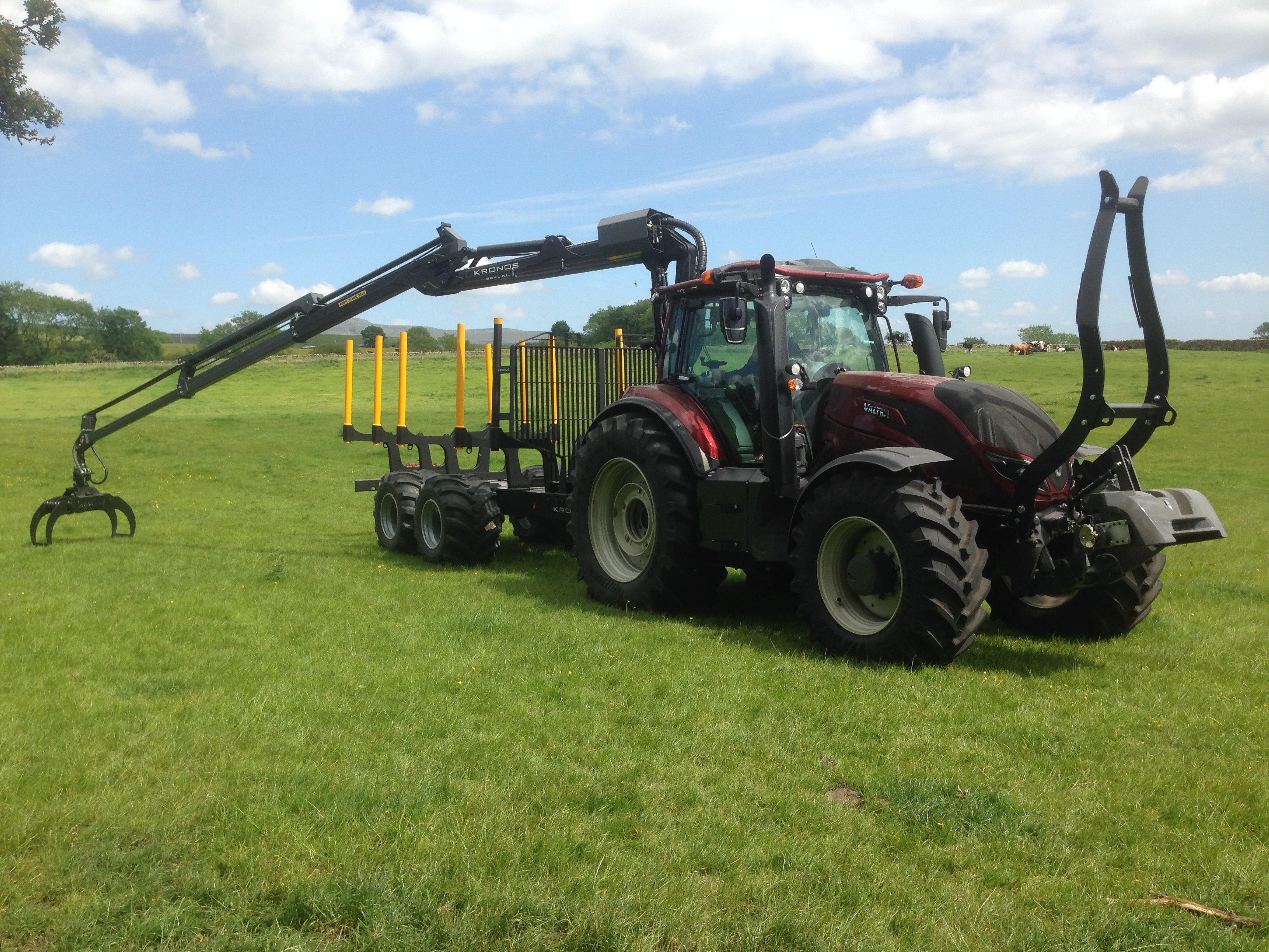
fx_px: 1210
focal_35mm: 33
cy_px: 476
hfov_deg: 55.4
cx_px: 634
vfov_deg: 42.9
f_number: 2.4
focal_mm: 4.12
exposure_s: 1/1178
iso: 50
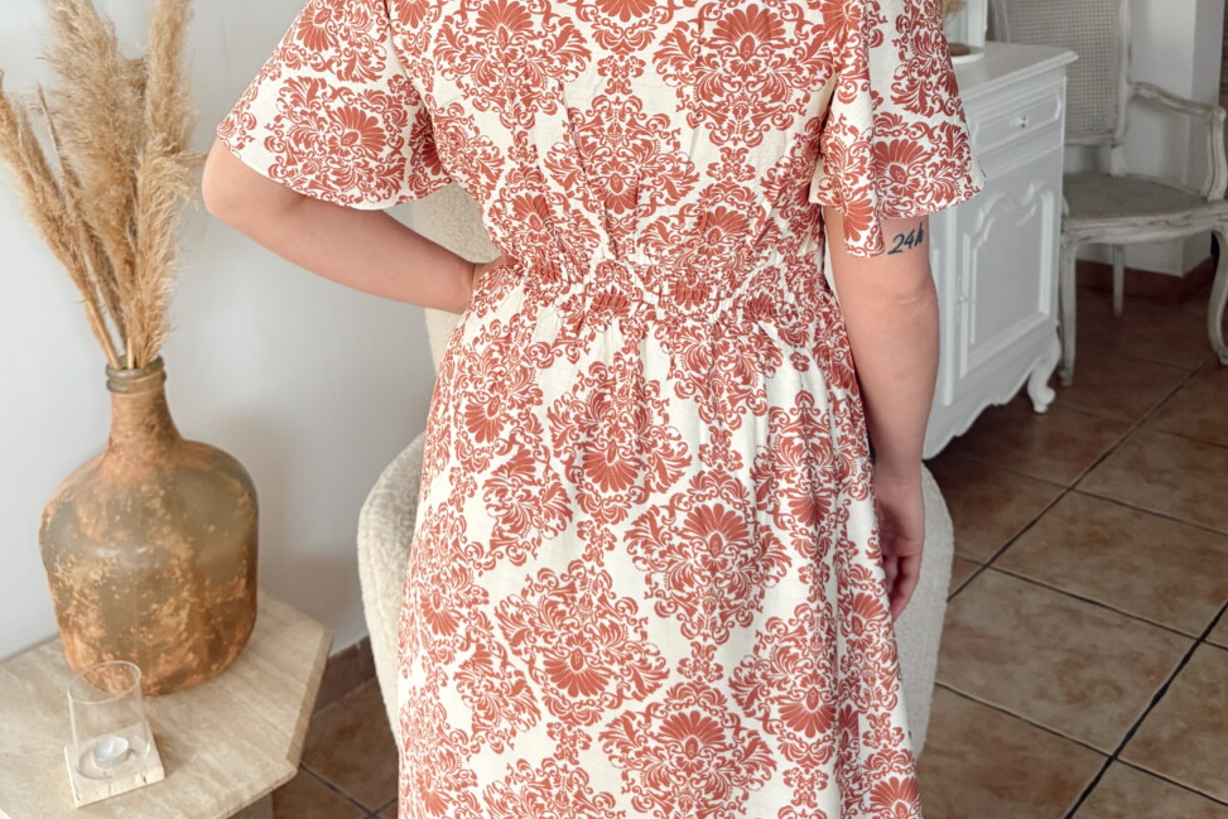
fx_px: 1365
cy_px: 103
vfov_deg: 32.0
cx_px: 599
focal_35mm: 40
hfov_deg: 48.4
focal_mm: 5.96
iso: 160
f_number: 1.6
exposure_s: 1/50
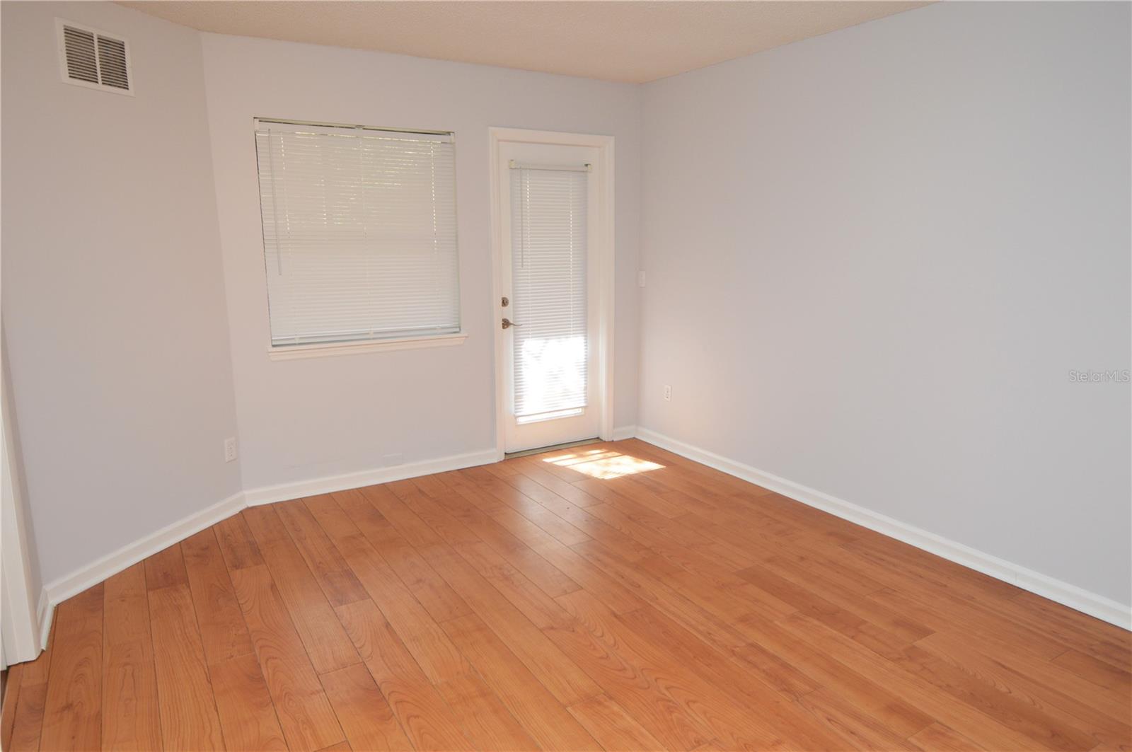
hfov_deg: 77.4
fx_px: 707
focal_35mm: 22
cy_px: 376
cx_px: 566
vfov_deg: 56.0
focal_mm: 15
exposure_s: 1/60
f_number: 4
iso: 450
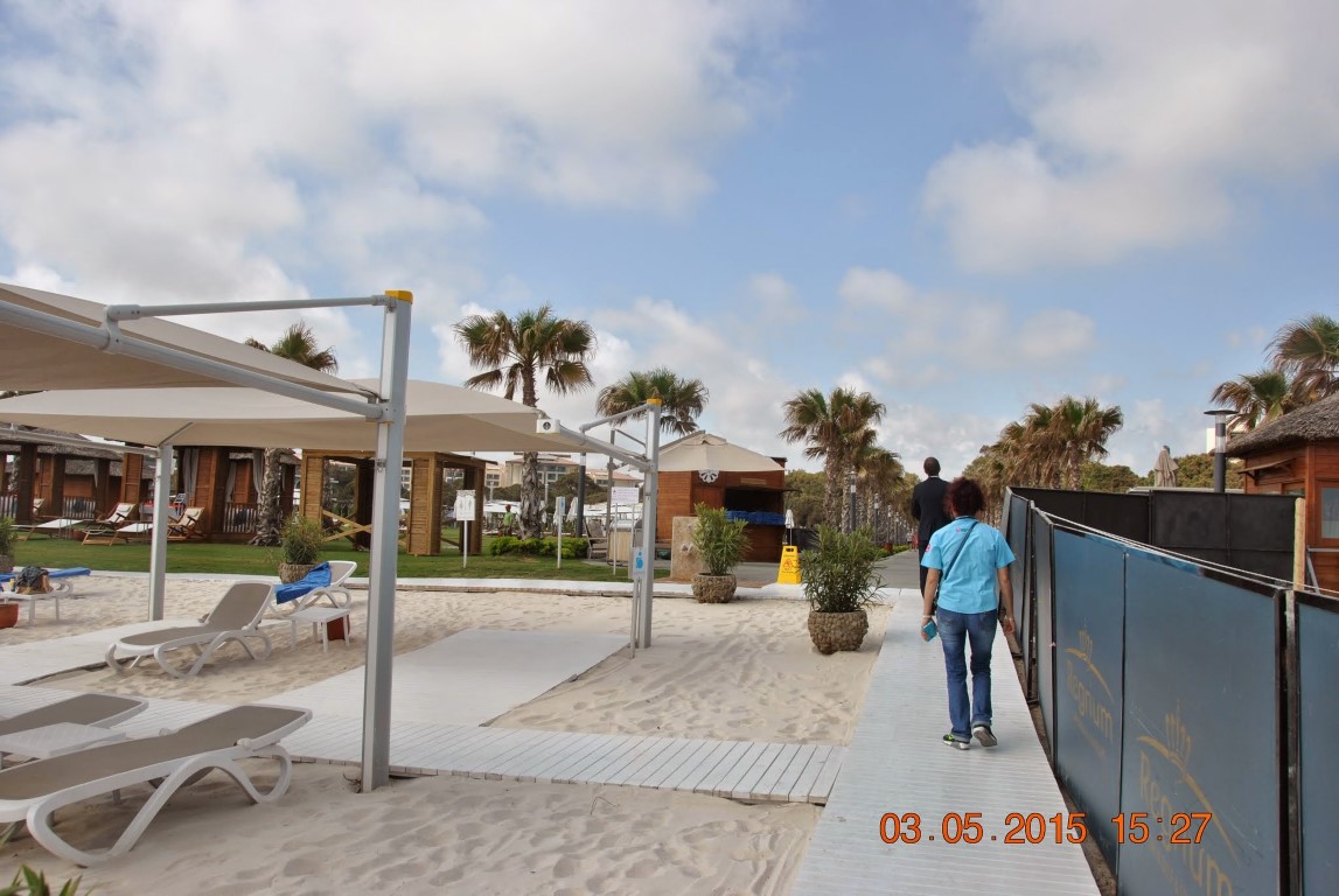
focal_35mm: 27
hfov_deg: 67.3
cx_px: 670
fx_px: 1006
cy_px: 448
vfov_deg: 48.1
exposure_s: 1/250
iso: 100
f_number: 8
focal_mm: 18
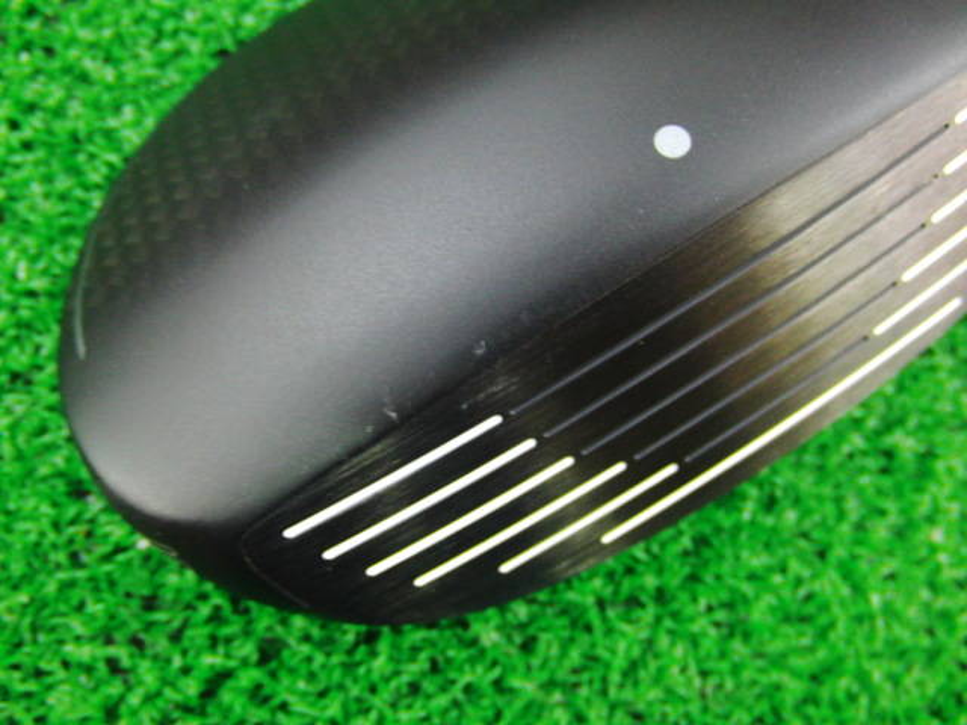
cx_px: 484
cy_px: 362
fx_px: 1034
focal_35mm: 37
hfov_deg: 50.1
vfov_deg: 38.7
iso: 400
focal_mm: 6.42
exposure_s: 1/15
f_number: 3.6
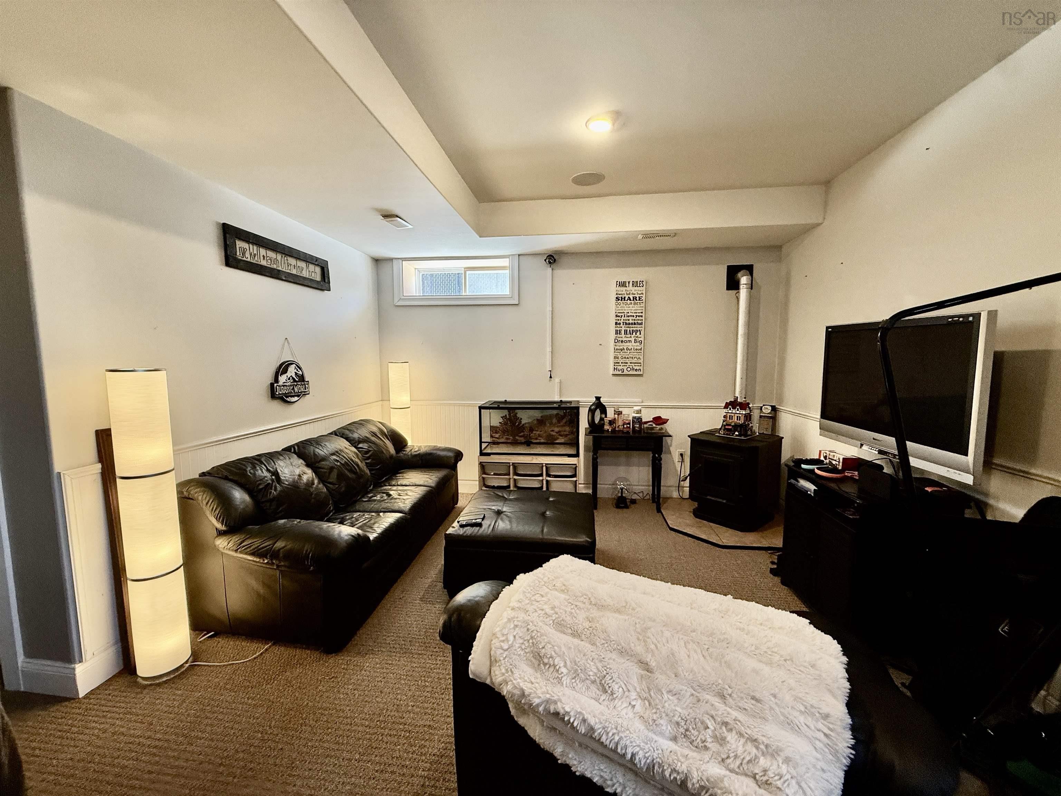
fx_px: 429
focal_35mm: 14
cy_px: 398
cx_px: 530
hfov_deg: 102.1
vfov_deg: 85.7
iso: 250
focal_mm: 2.22
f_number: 2.2
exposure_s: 1/120
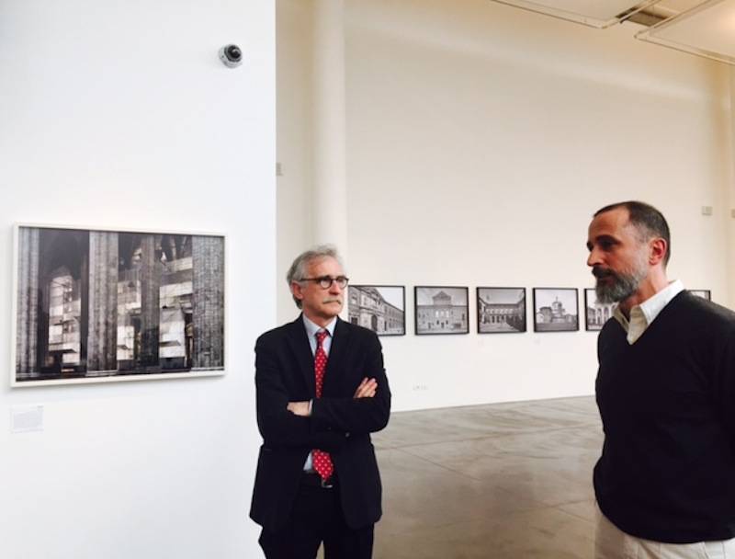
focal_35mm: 29
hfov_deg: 61.4
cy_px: 280
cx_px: 368
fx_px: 619
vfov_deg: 48.6
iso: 50
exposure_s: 1/100
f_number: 2.2
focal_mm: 4.15
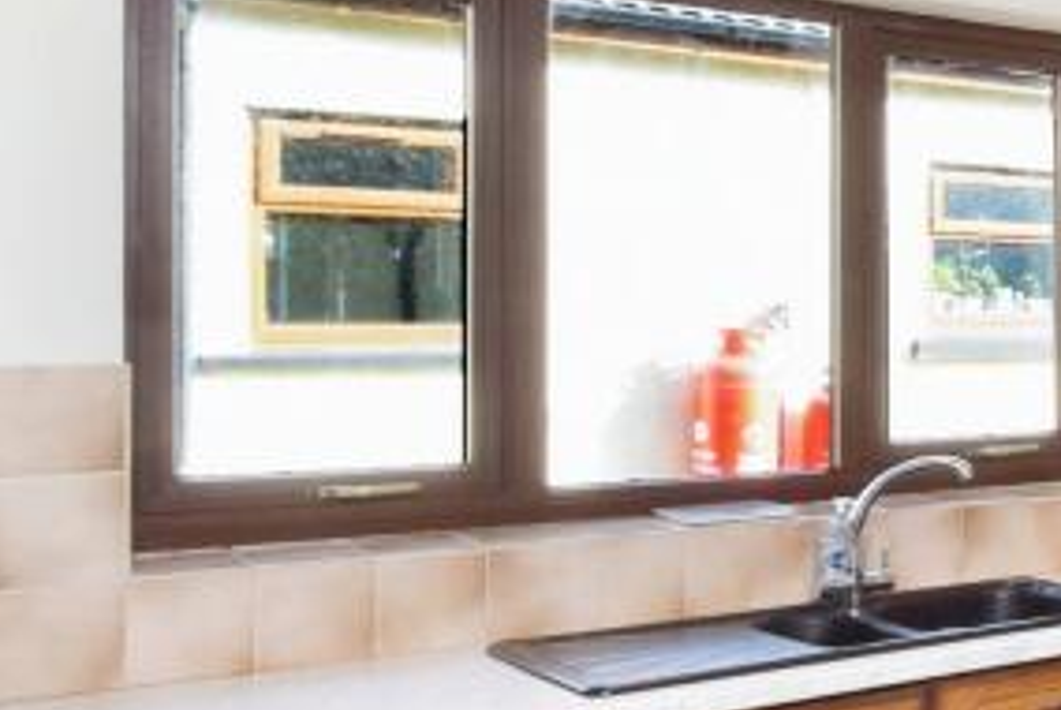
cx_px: 1547
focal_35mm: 54
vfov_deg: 25.1
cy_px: 290
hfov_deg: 27.2
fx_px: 1593
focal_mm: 10
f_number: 8
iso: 200
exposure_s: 1/50
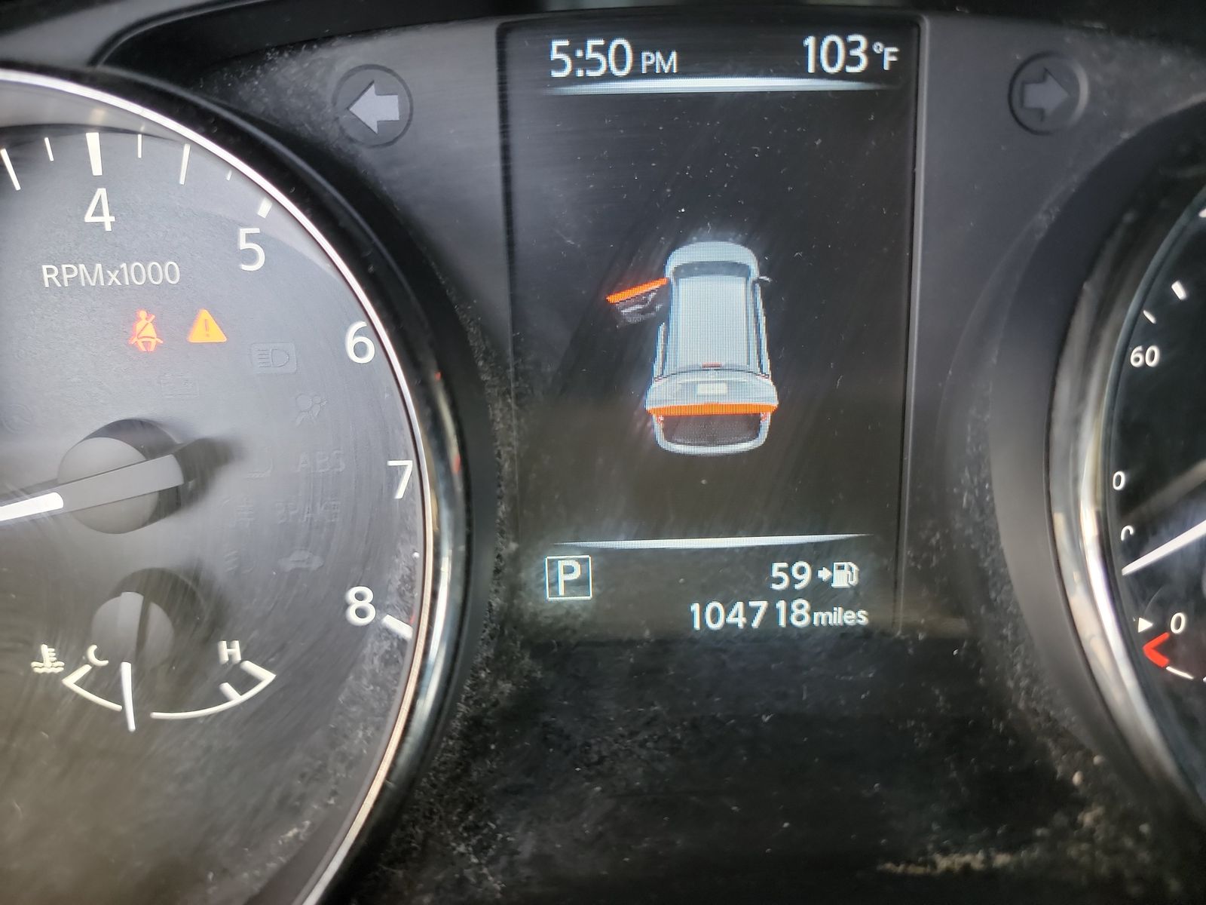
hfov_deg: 71.6
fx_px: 836
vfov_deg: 56.8
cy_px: 452
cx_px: 603
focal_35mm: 24
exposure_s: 1/59
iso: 853
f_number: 1.8
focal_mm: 6.7
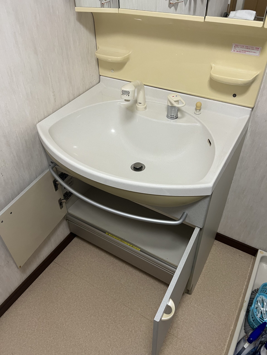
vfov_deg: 67.3
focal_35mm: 26
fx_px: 267
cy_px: 178
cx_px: 134
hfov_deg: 53.1
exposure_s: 1/60
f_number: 1.5
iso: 200
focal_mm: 5.7
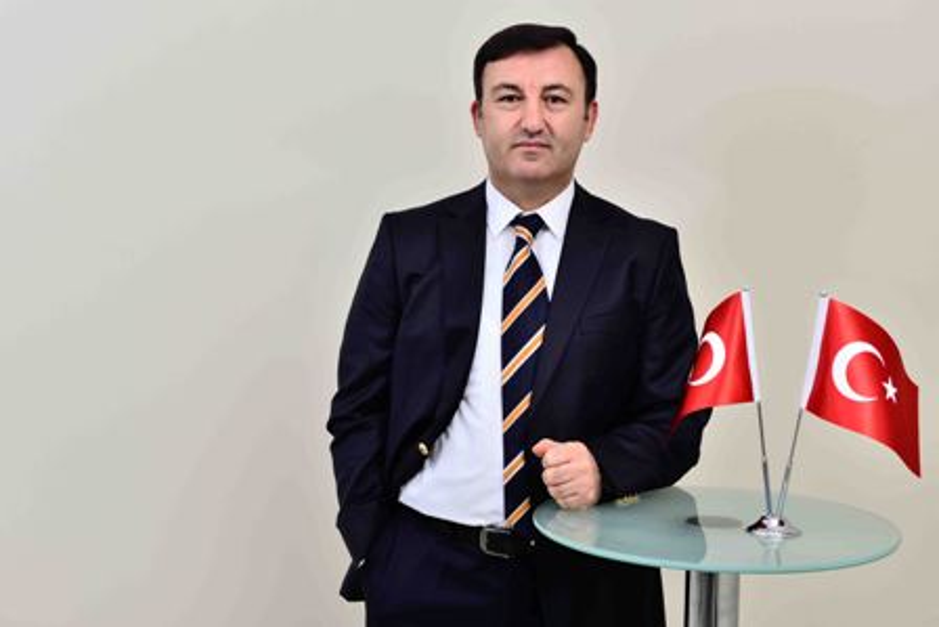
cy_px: 314
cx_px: 470
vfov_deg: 27.0
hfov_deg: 39.6
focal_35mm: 50
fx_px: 1305
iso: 200
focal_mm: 50
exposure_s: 1/125
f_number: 10
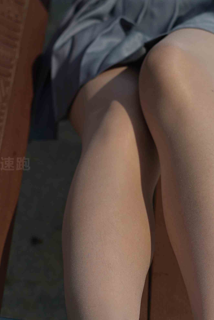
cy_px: 256
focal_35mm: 107
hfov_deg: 12.8
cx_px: 102
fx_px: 954
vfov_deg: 18.9
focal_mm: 50
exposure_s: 1/1250
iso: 50
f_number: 4
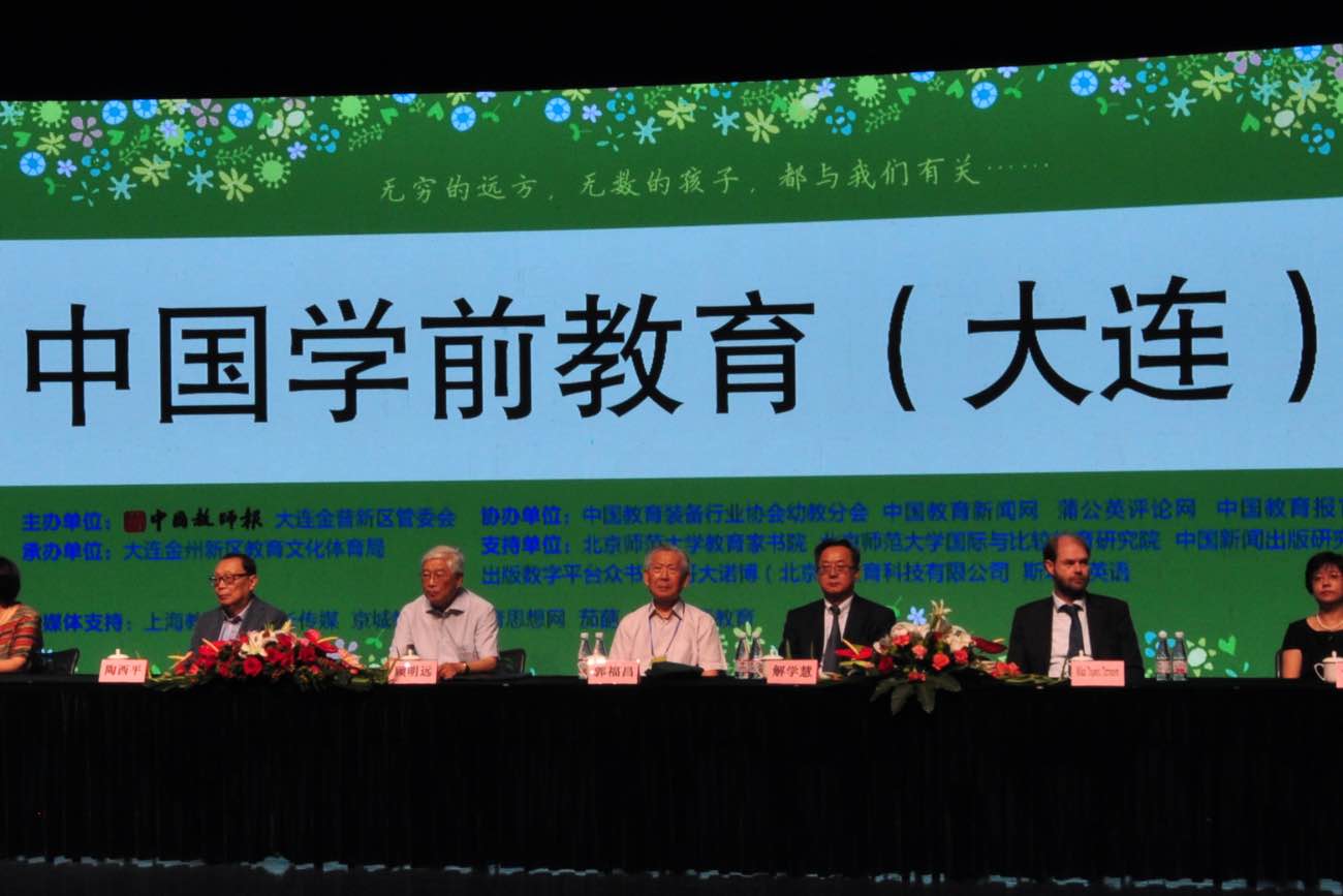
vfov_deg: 35.5
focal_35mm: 38
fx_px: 1399
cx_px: 672
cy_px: 448
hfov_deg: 51.3
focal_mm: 25
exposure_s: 1/8
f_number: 22
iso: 400
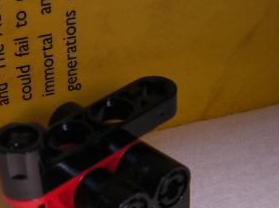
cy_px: 163
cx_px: 52
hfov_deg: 23.2
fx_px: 668
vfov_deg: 17.6
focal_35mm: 83
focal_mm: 4.7
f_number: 5.2
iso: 100
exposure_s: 1/60.1
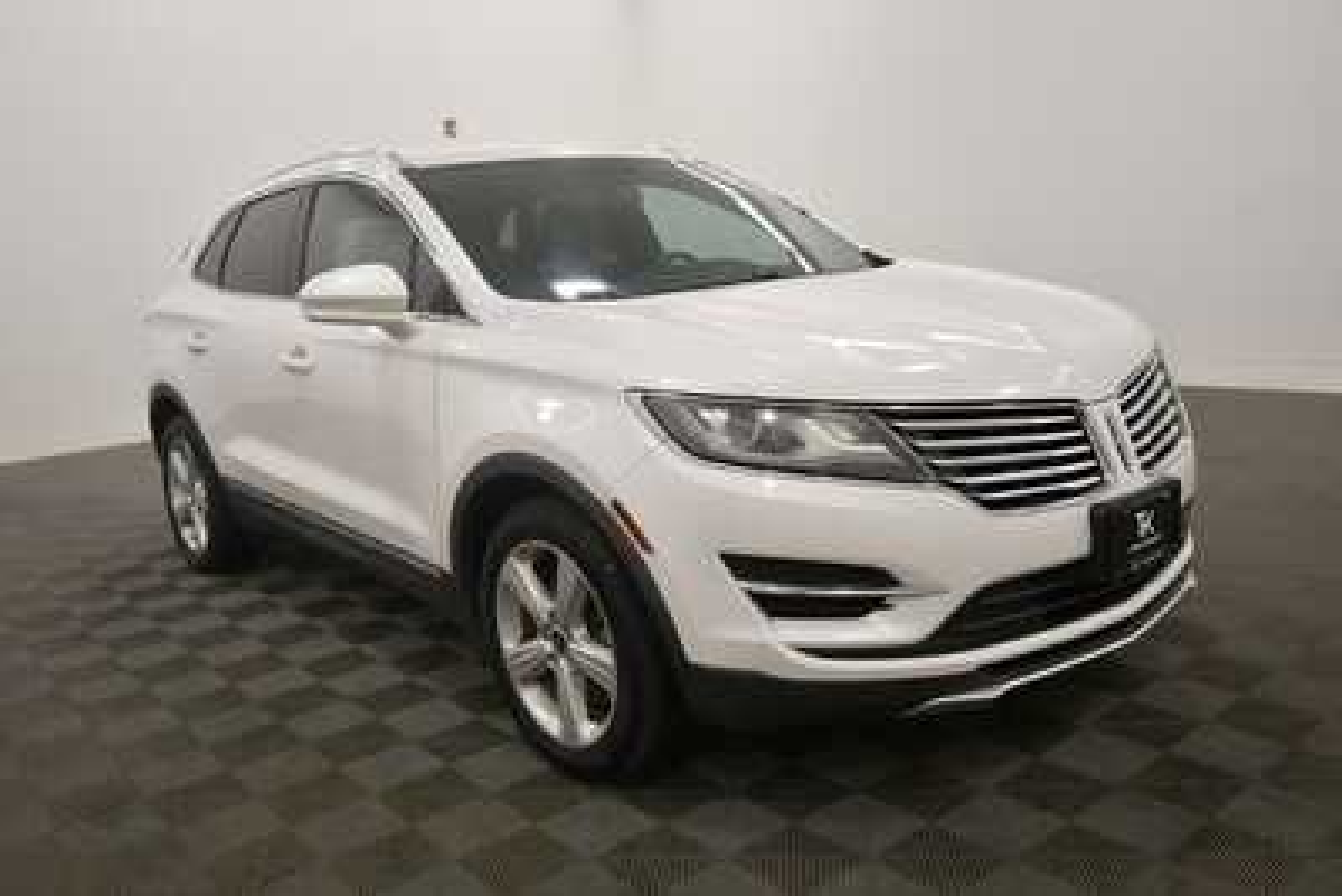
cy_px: 448
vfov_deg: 43.6
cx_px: 671
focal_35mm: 30
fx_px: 1119
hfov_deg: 61.9
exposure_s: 1/250
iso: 800
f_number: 5.6
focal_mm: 20
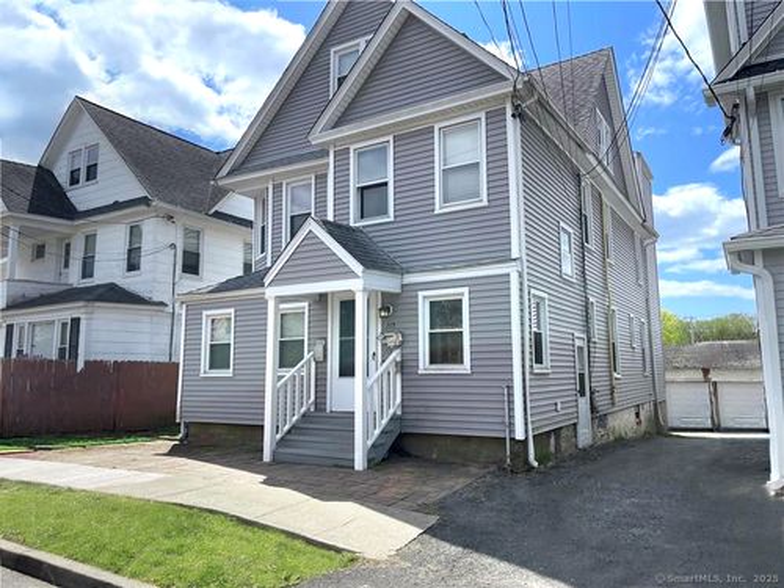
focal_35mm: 26
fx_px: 589
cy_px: 294
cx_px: 392
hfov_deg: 67.3
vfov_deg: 53.1
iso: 32
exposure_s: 1/3344
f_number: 1.6
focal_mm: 5.1
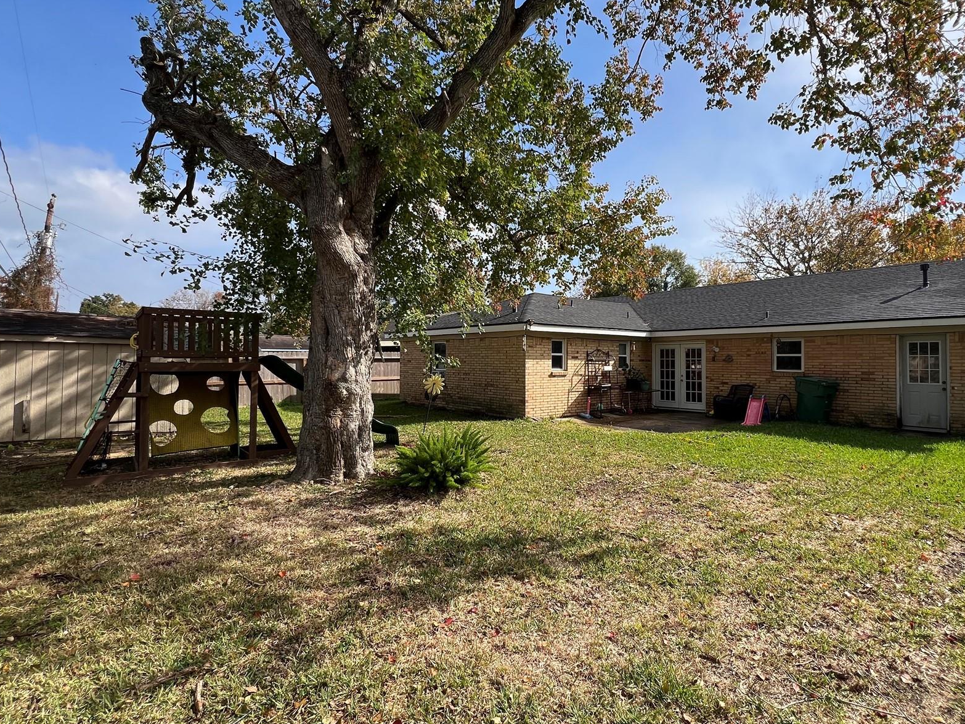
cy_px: 354
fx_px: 474
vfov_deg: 74.7
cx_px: 534
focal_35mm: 17
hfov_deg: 90.7
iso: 32
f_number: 1.8
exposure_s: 1/840
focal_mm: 1.57
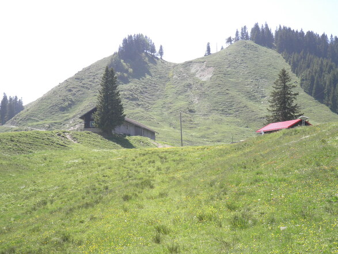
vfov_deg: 23.3
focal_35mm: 63
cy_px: 127
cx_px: 169
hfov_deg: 30.7
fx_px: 615
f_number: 5.4
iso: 64
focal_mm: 11.3
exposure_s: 1/125
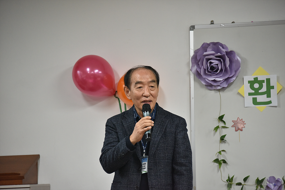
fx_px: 1663
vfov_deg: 6.5
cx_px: 142
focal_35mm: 210
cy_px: 95
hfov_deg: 9.8
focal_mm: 210
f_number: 5.6
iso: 2800
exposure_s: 1/125
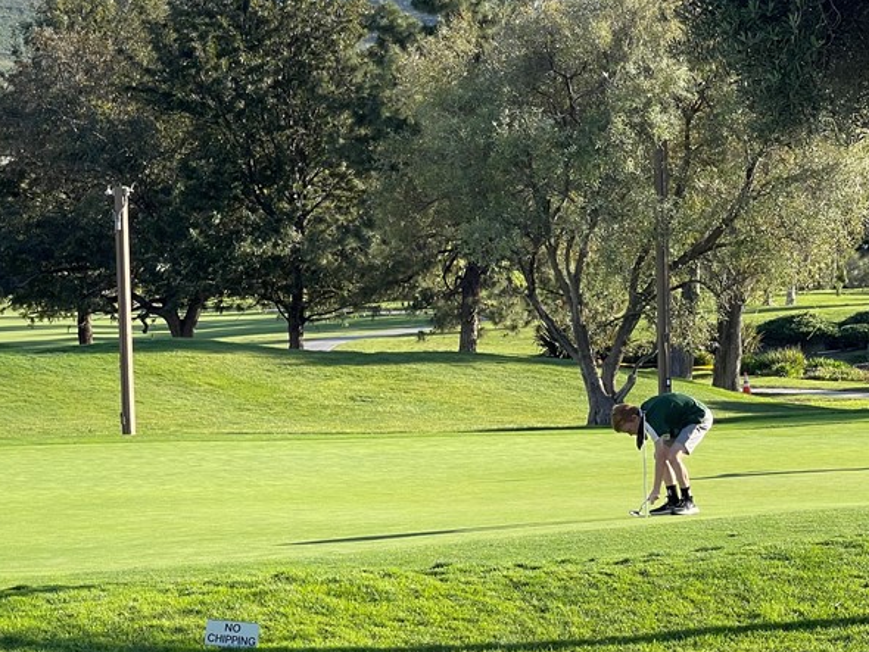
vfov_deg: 13.3
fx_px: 2788
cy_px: 344
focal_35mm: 111
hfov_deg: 17.7
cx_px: 317
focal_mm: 7.5
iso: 20
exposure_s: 1/459
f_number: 2.2
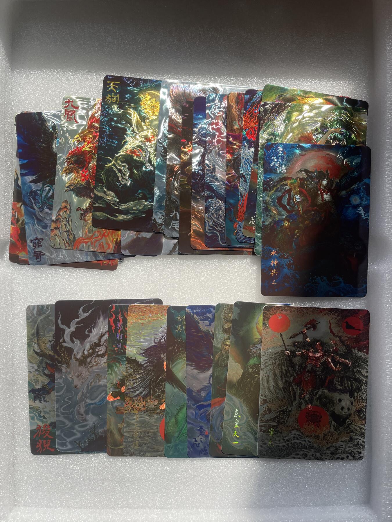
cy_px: 261
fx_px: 393
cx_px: 196
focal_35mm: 26
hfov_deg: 53.1
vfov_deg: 67.3
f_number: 1.6
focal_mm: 4.2
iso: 32
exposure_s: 1/261
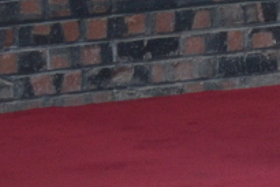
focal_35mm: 1007
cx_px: 516
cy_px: -184
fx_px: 7841
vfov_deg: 1.4
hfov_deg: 2.0
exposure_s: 1/60
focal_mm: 135
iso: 800
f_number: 4.8
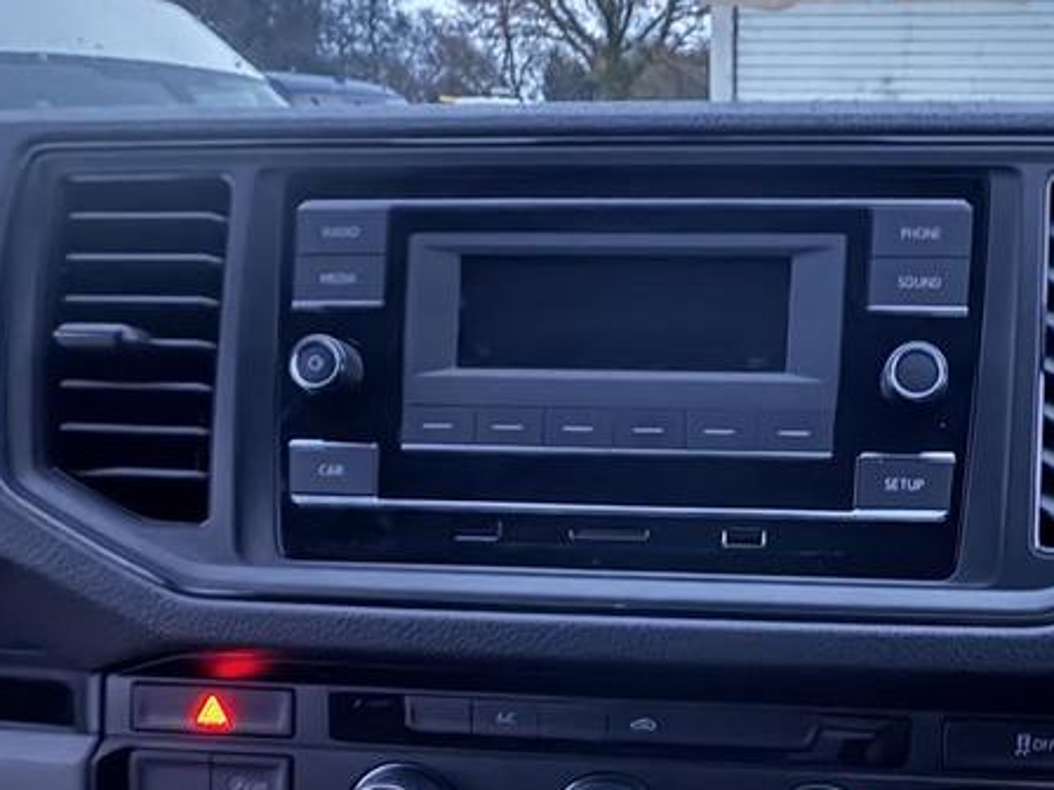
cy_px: 583
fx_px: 853
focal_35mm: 28
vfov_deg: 48.0
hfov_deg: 60.7
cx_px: 762
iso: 1600
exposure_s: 1/4
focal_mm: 2.22
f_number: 2.2
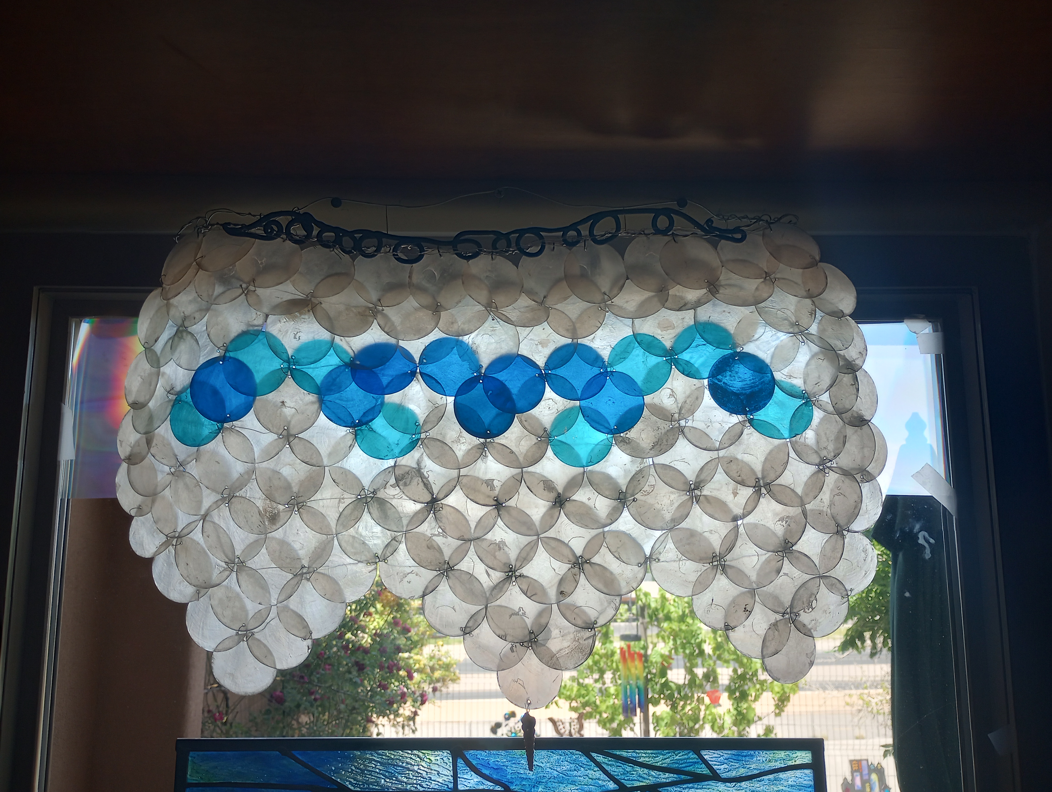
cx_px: 526
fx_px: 852
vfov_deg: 49.9
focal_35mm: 28
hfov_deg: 63.4
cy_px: 396
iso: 127
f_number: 1.8
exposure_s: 1/60
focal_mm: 4.27
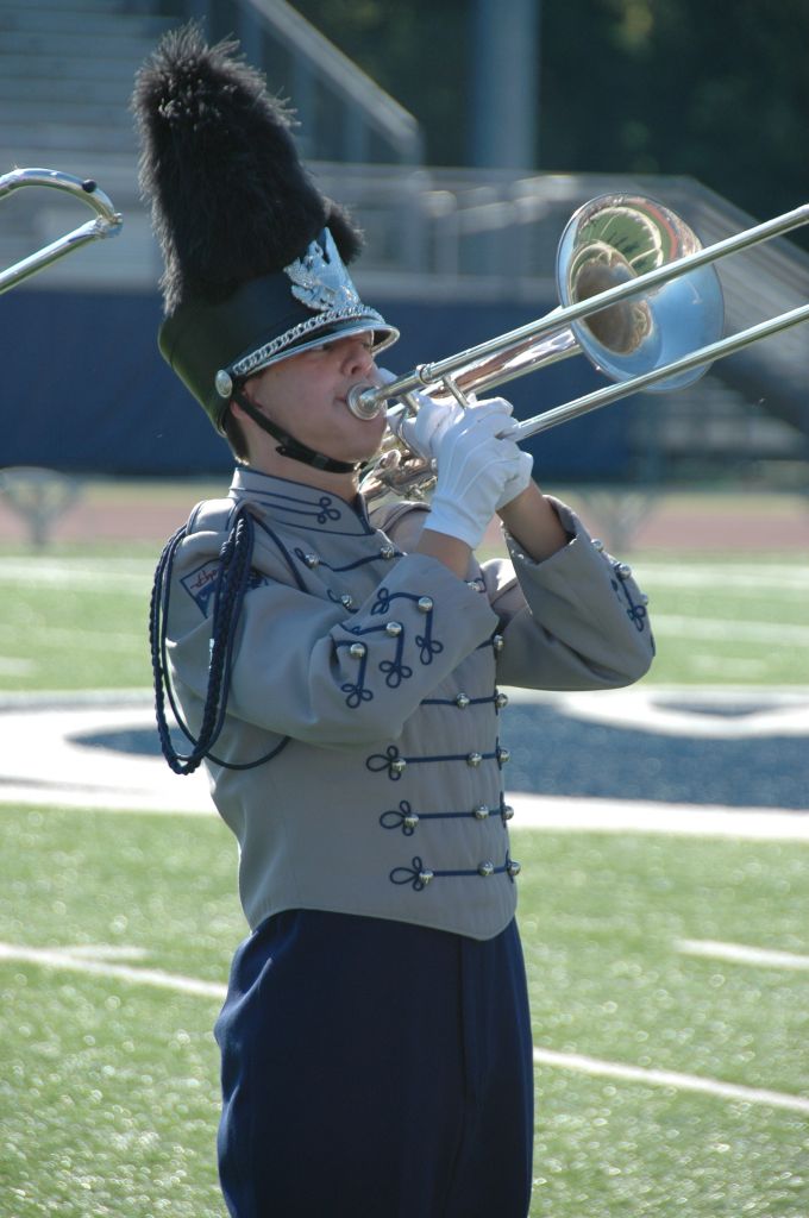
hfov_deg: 4.6
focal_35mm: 300
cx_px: 404
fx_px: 10139
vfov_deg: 6.9
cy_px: 609
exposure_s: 1/500
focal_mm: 200
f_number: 5.6
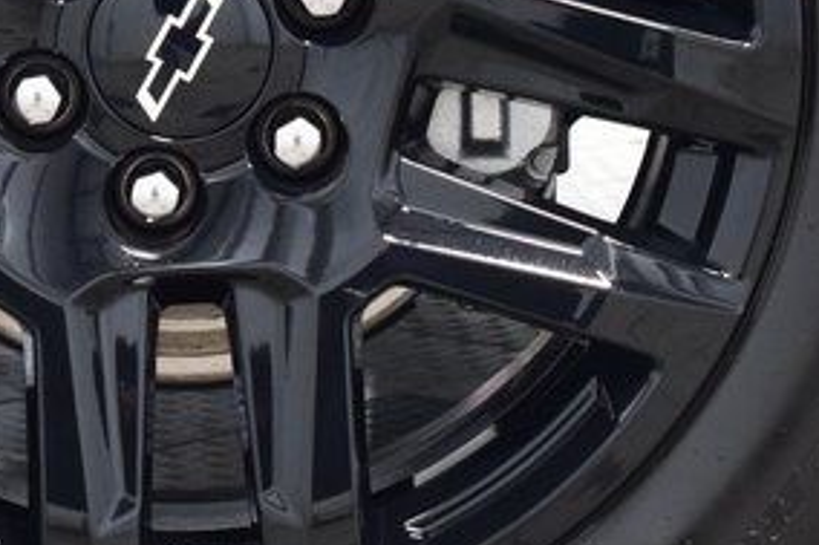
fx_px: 2956
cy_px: 22
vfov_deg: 10.5
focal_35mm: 130
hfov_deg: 15.7
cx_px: 164
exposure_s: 1/15
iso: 1600
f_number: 5.6
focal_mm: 24
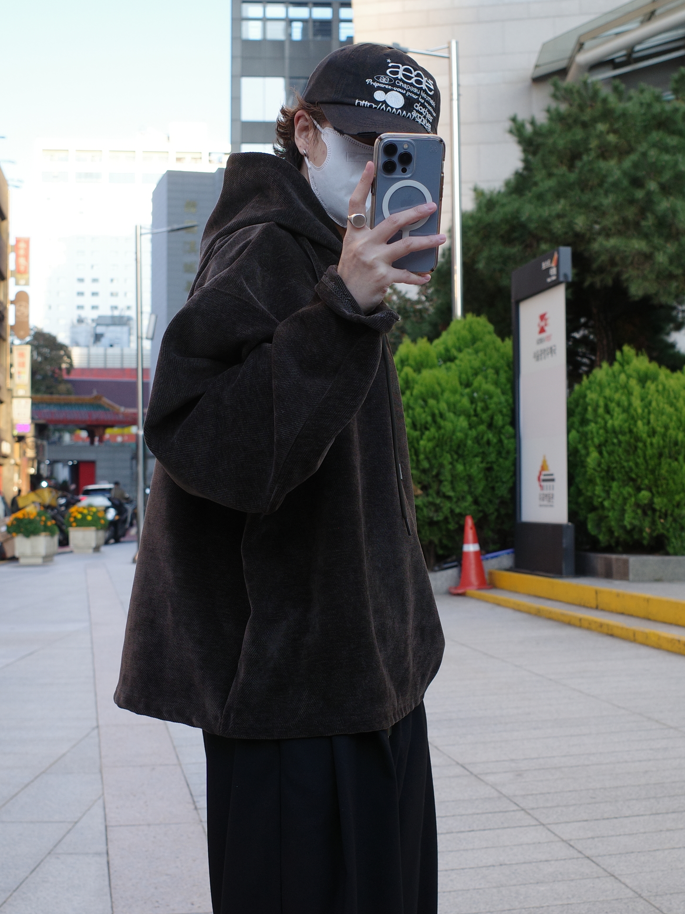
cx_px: 338
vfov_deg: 34.9
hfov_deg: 26.6
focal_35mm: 55
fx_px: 1451
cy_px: 439
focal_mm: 18.3
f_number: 3.5
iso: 200
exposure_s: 1/200
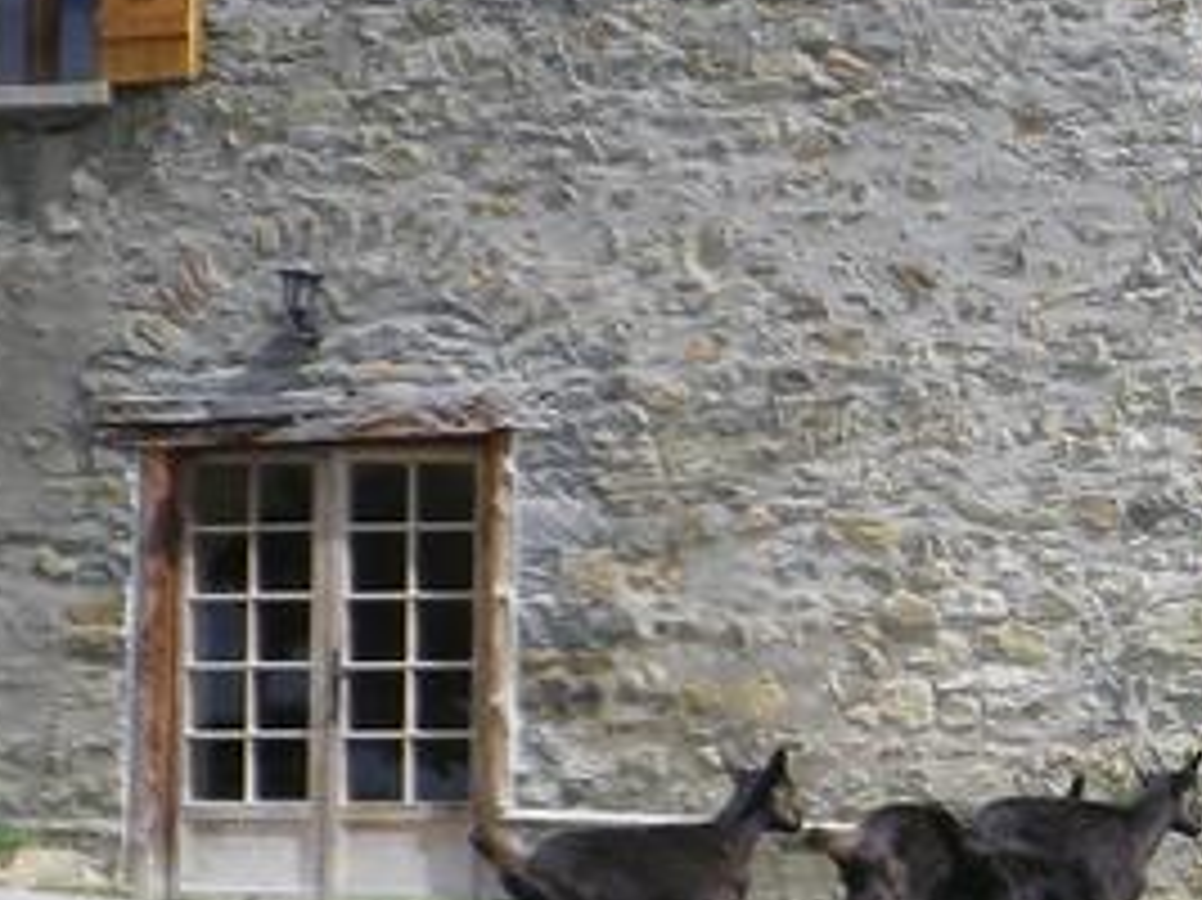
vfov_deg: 17.2
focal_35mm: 84
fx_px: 2915
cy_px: 846
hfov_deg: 20.6
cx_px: 1693
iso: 80
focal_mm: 5.05
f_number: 3.5
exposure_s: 1/640
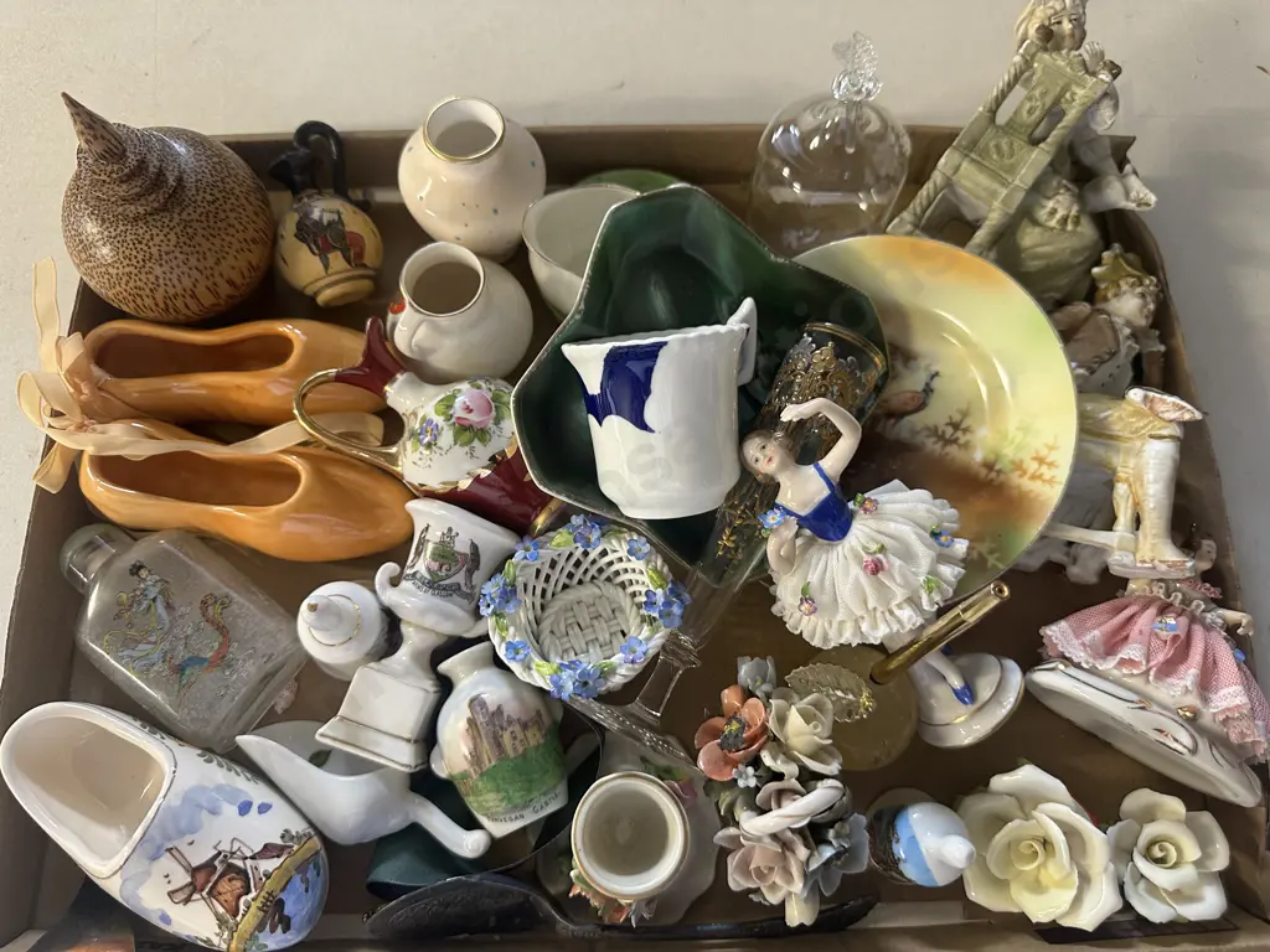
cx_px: 635
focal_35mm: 24
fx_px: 881
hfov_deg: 71.6
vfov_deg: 56.8
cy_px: 476
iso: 250
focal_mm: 6.86
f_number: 1.78
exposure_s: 1/50
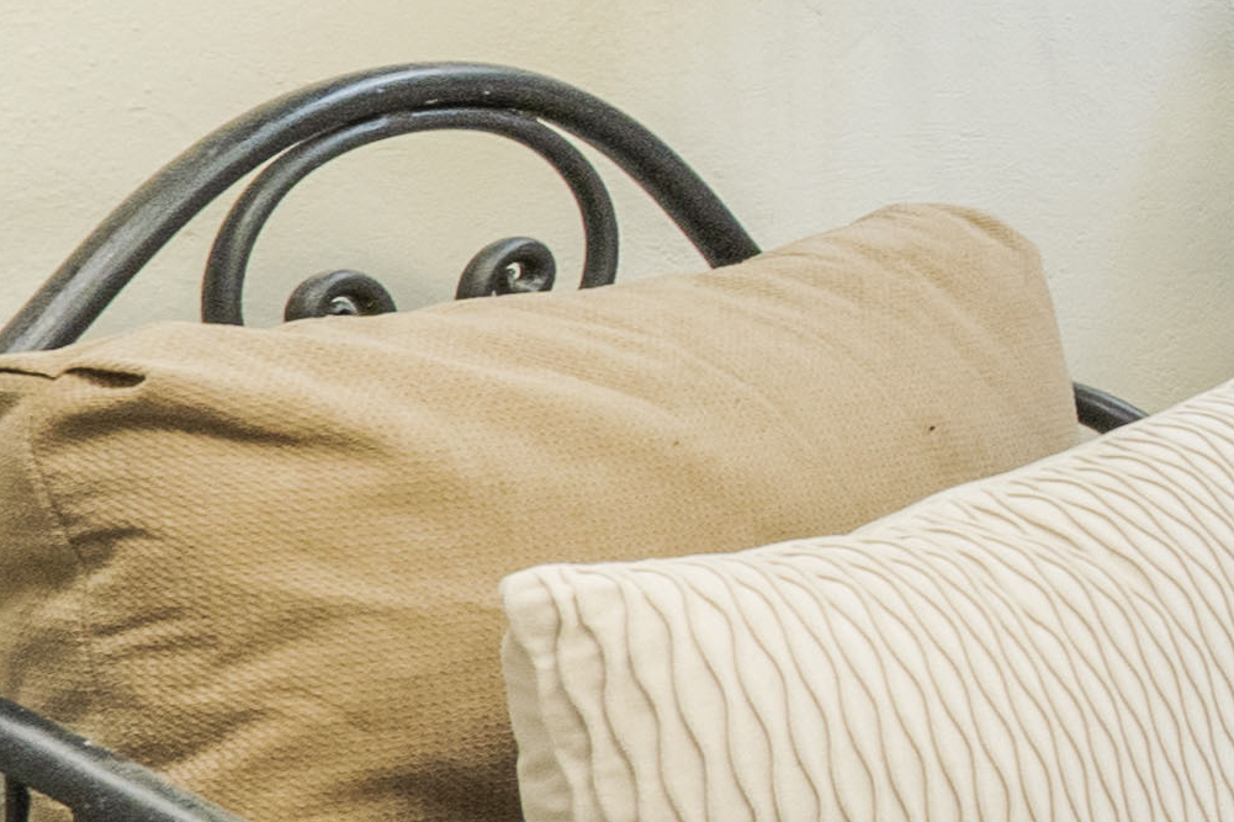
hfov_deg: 12.2
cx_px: 3499
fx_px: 3393
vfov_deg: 13.6
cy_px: -45
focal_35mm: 99
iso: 640
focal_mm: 11
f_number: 8
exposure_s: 1/10
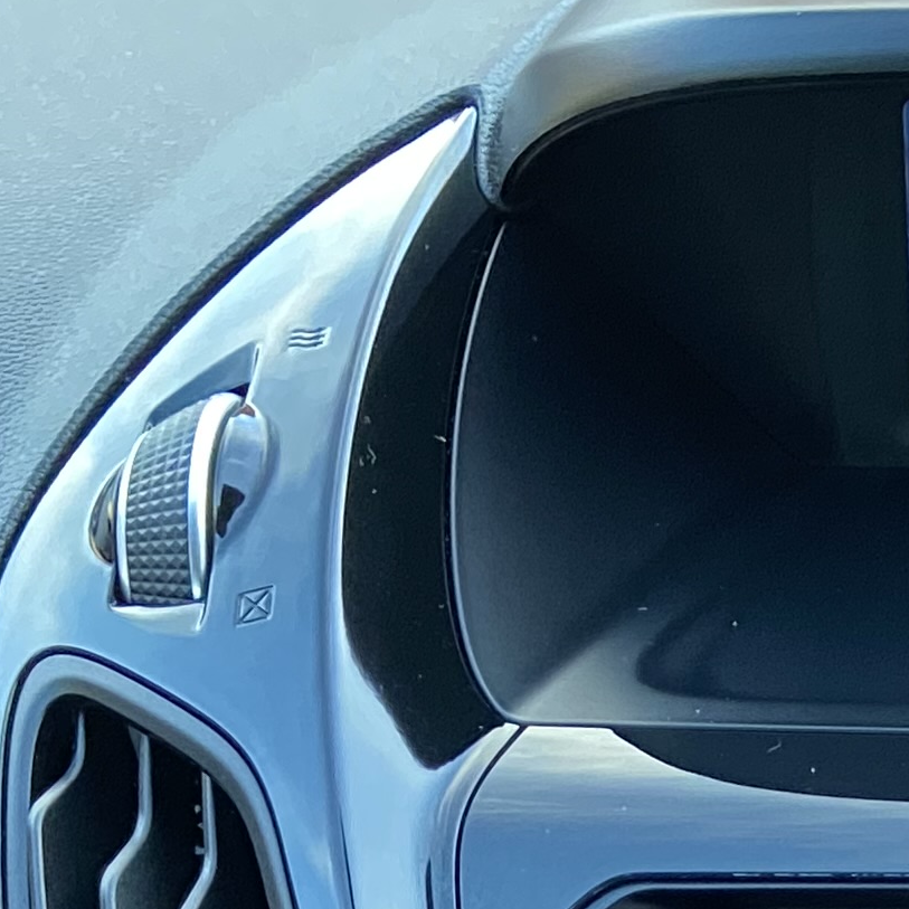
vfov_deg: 13.8
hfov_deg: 14.7
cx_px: 1168
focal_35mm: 114
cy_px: 1570
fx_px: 3387
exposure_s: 1/60
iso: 320
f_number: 1.8
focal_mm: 4.25
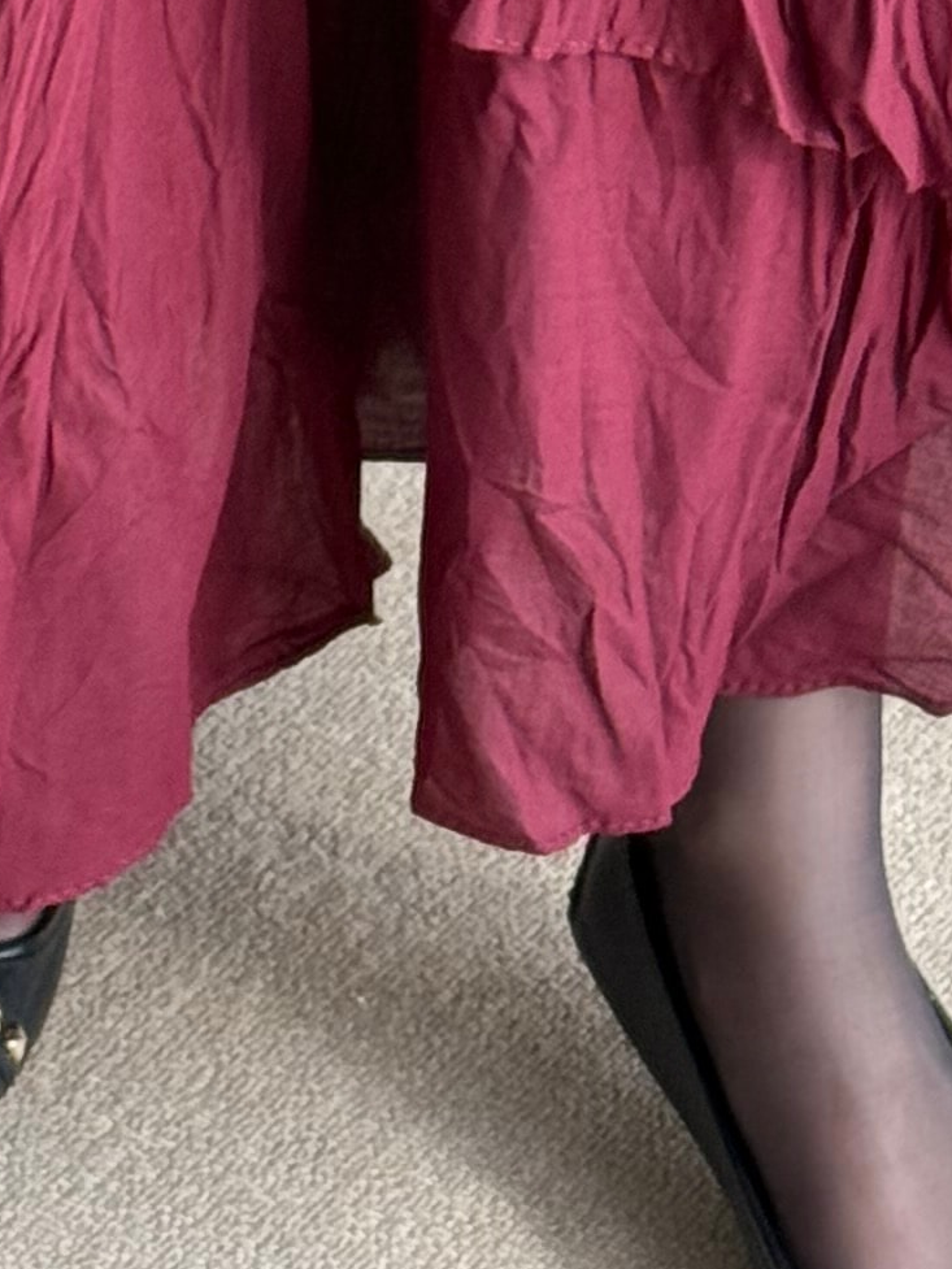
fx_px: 7259
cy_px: -873
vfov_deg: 9.6
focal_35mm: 198
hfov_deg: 7.5
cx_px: 365
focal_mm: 6.76
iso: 125
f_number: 1.78
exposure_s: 1/60
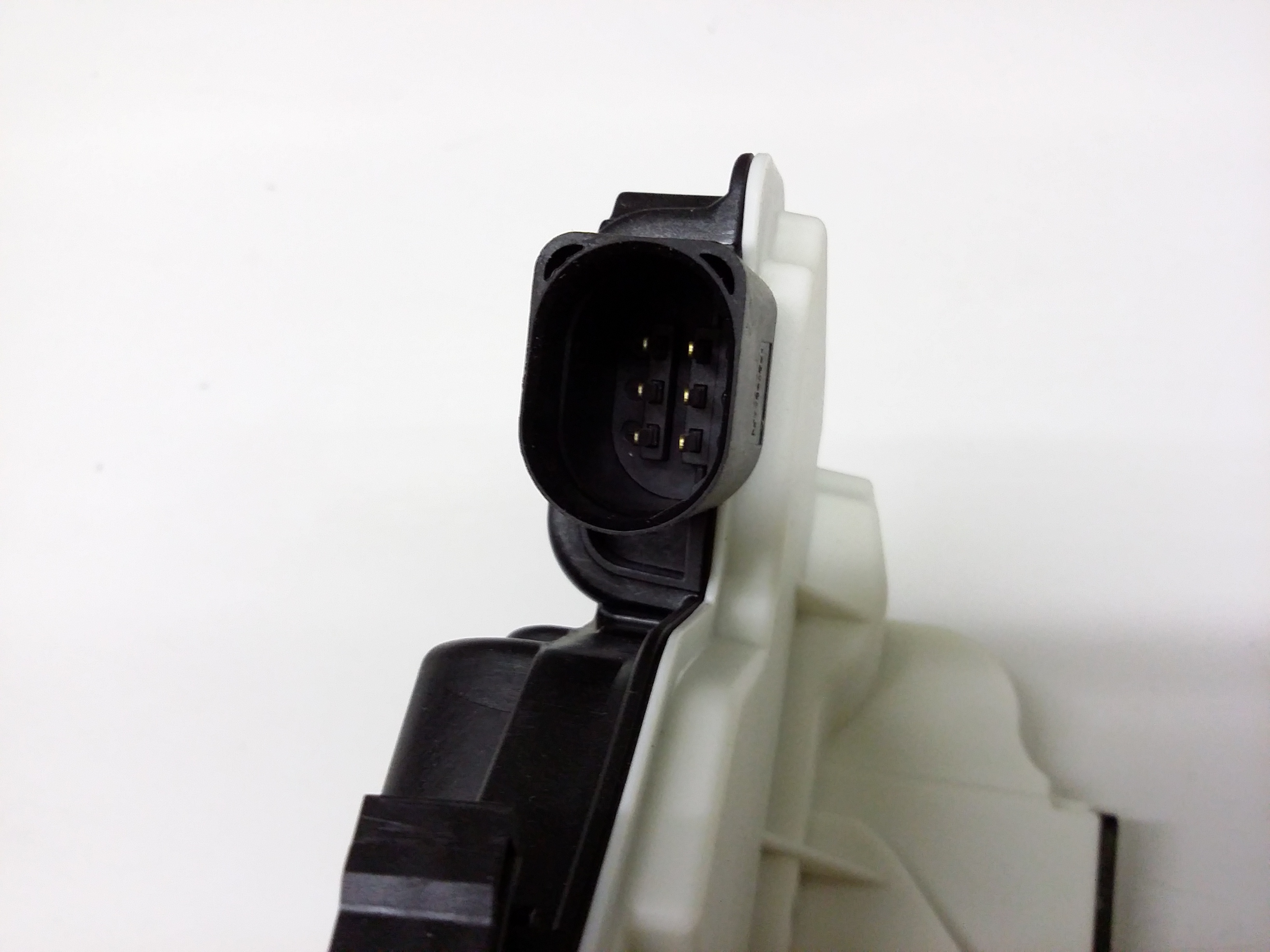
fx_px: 1174
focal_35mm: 32
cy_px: 476
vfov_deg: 44.2
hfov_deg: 56.8
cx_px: 635
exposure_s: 1/15
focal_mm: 3.4
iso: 250
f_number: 2.4
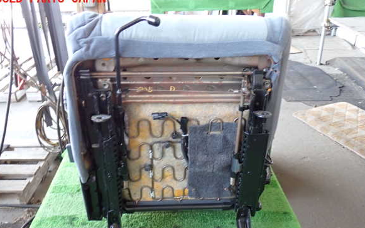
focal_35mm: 35
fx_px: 348
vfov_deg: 36.2
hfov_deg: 55.3
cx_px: 180
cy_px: 132
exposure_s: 1/30
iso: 320
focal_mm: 5.79
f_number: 2.4
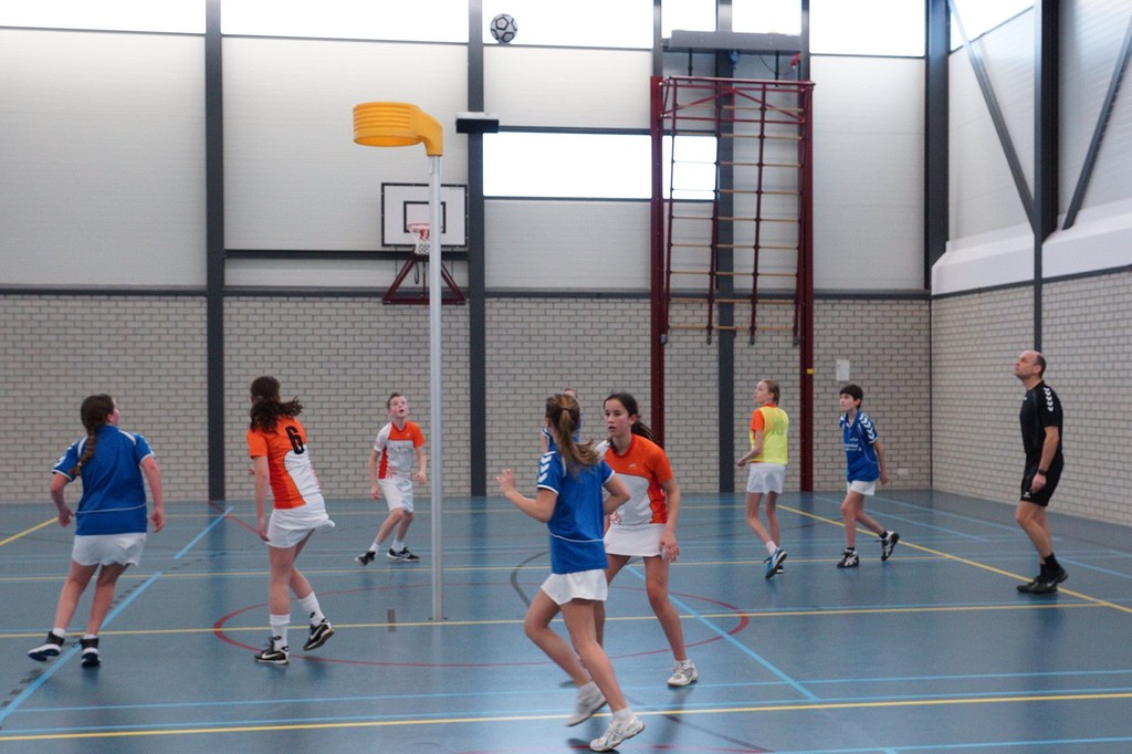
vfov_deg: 31.9
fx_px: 1320
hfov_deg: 46.4
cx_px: 566
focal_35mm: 42
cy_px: 377
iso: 1250
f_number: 4
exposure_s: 1/200
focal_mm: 28
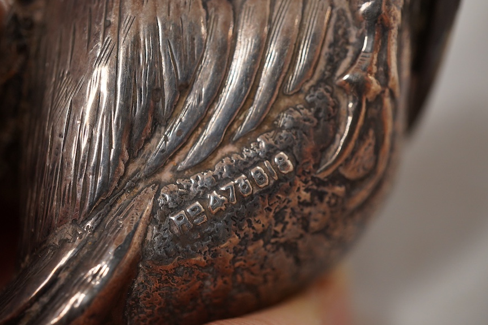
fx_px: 637
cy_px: 165
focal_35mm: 47
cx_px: 234
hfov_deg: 41.9
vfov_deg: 28.6
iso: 1250
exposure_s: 1/125
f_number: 8
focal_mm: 30
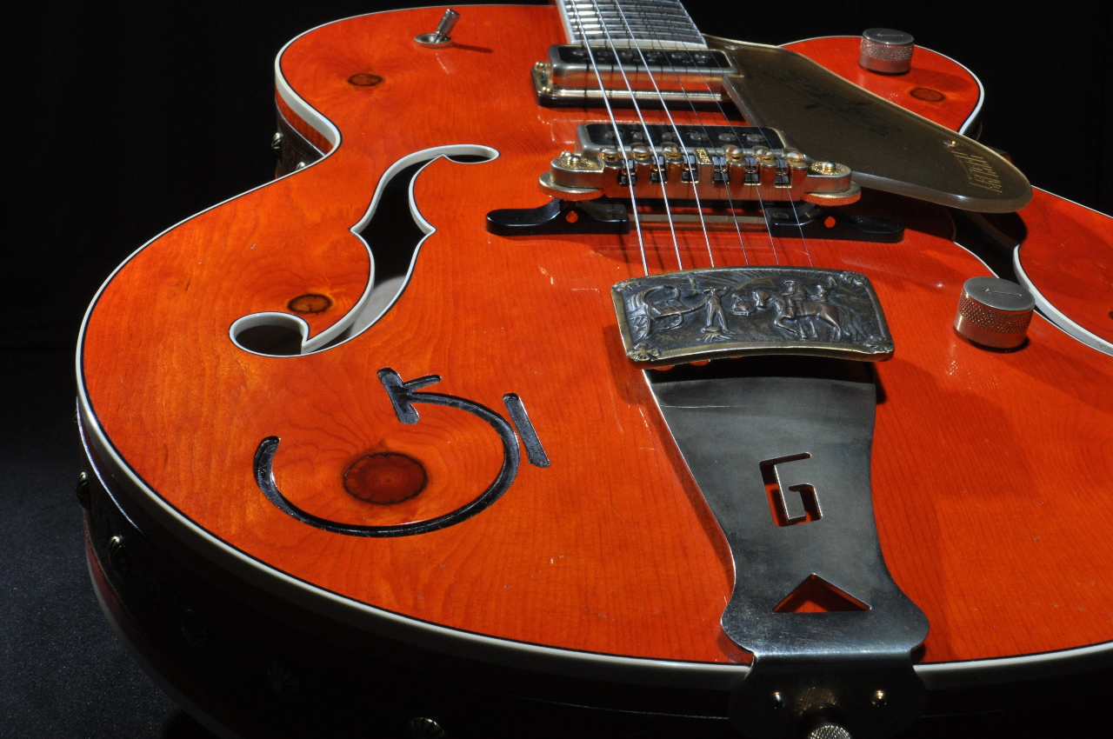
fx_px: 2316
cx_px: 556
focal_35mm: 75
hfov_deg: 27.0
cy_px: 370
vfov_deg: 18.1
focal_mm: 50
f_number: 14
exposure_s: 1/160
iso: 800
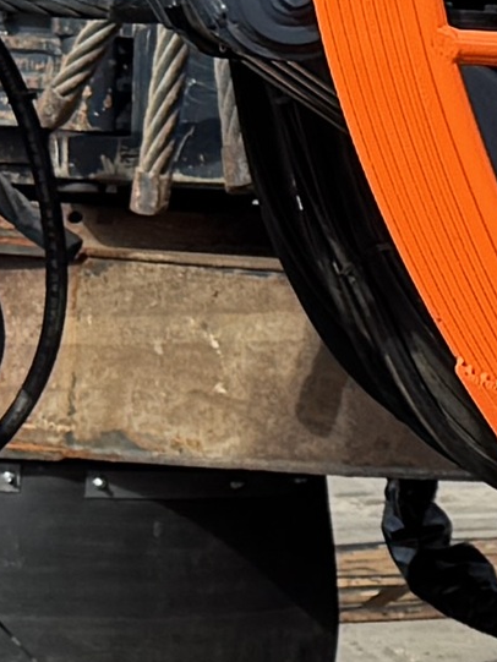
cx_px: 1485
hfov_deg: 6.0
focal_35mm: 228
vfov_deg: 8.7
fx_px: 4363
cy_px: 285
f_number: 1.78
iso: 80
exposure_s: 1/2174
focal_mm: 6.76
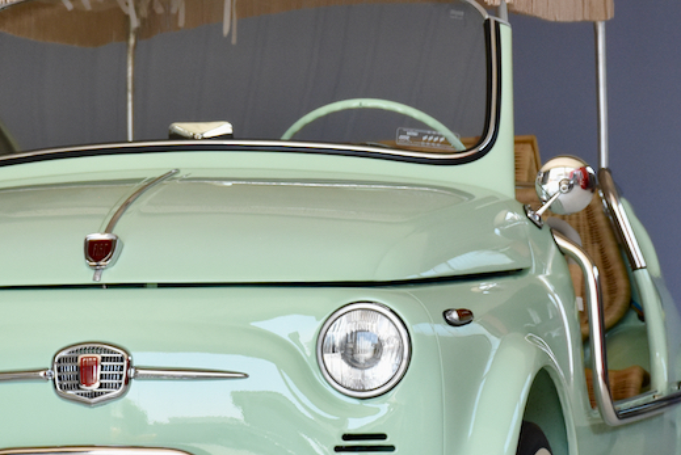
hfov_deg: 7.4
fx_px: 5249
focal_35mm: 277
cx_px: 286
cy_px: 338
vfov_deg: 5.0
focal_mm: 75
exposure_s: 1/320
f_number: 8
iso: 800
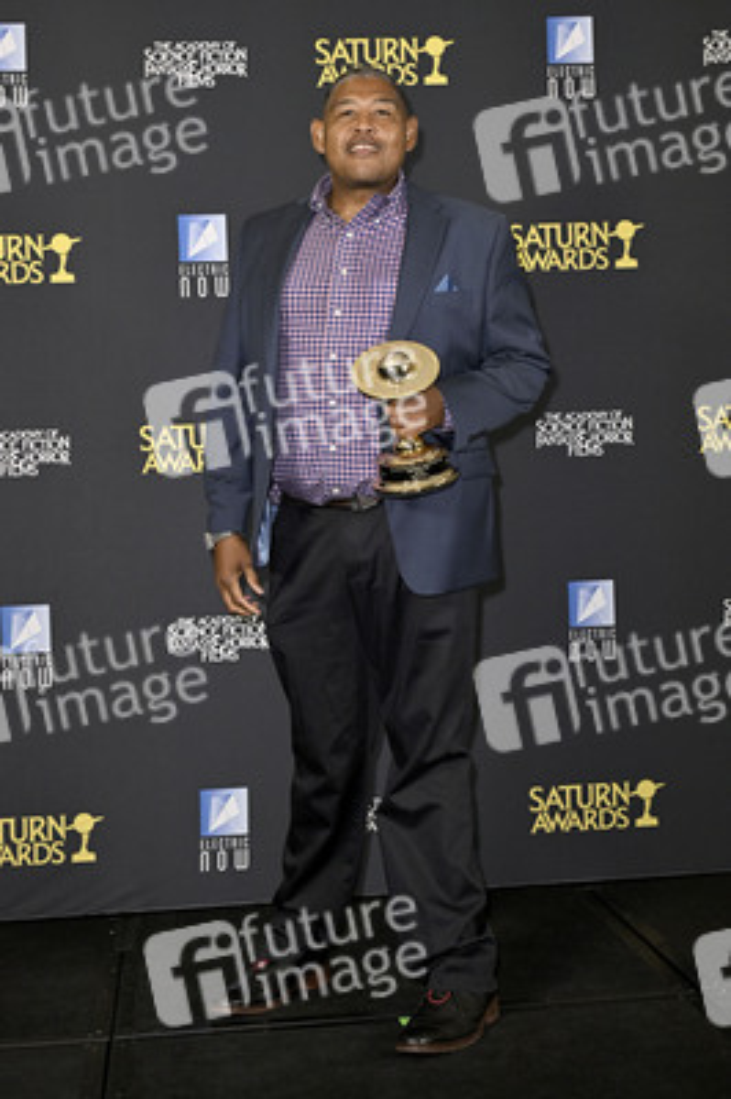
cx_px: 366
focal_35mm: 44
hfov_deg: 30.5
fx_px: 1342
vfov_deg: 44.5
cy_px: 550
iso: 2000
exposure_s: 1/320
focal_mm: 44
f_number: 5.6
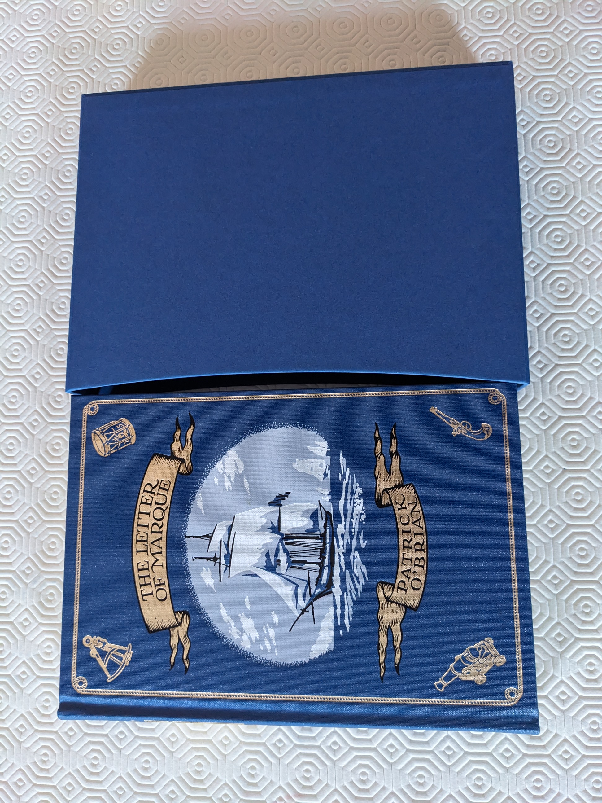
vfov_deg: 65.3
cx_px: 301
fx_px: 626
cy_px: 402
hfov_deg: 51.4
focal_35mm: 27
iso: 795
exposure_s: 1/99.9
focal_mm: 4.38
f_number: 1.73
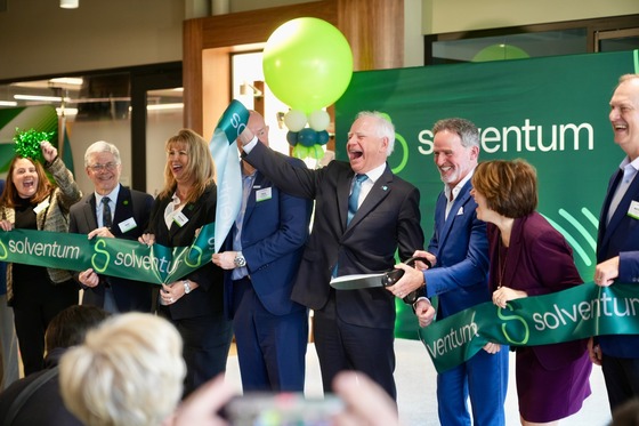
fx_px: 1171
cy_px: 213
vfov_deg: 20.6
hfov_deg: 30.5
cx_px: 320
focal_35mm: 66
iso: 800
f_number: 2.8
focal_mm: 66
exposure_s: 1/200
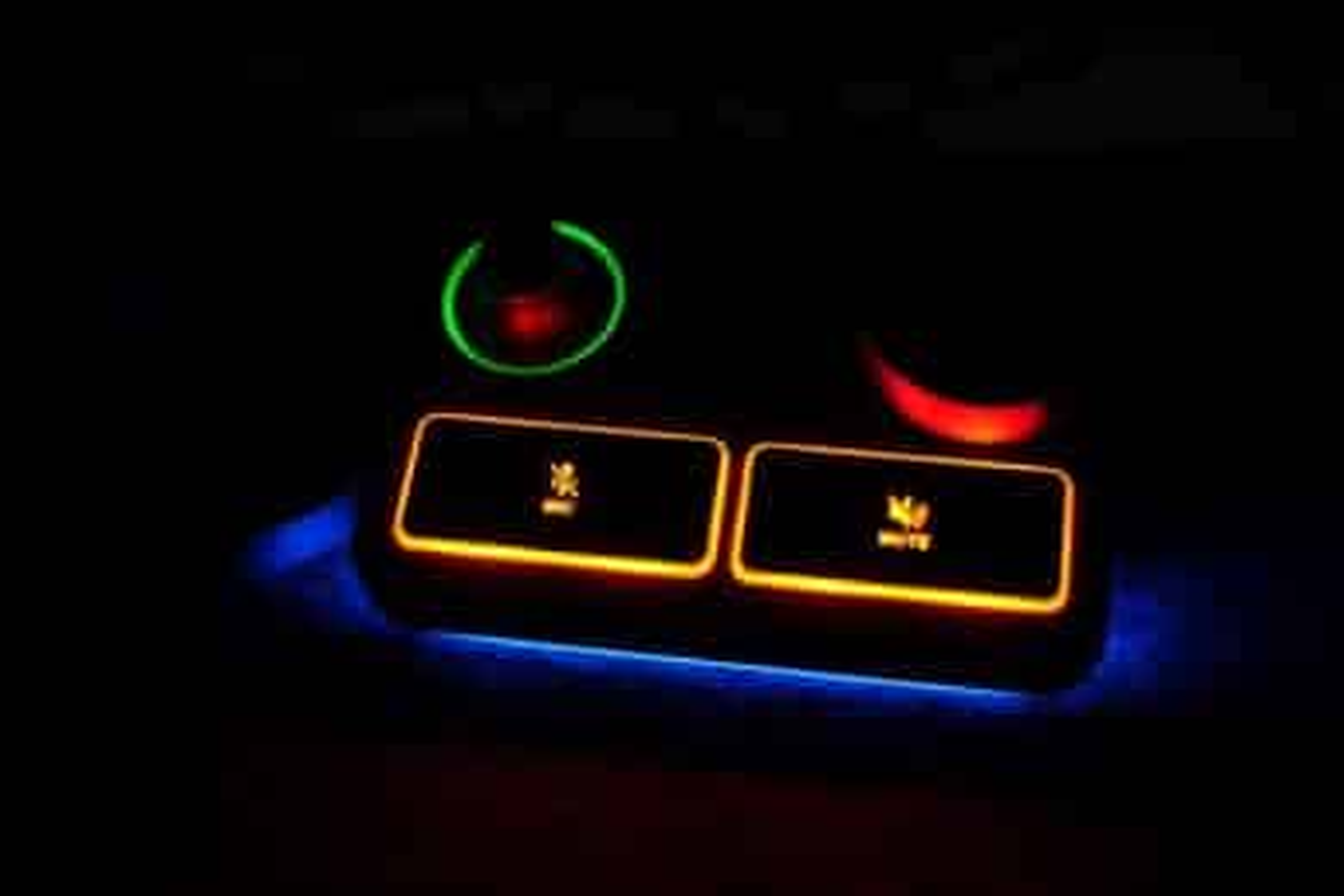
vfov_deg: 27.5
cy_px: 448
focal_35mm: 49
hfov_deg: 40.3
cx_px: 672
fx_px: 1829
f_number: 4.5
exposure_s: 1/50
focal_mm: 49
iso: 2500
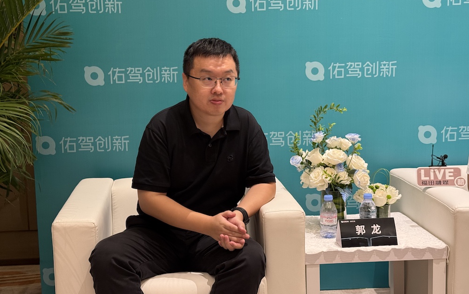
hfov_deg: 39.6
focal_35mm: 51
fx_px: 652
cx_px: 234
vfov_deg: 25.3
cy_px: 156
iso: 200
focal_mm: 6.76
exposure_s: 1/54
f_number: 1.78
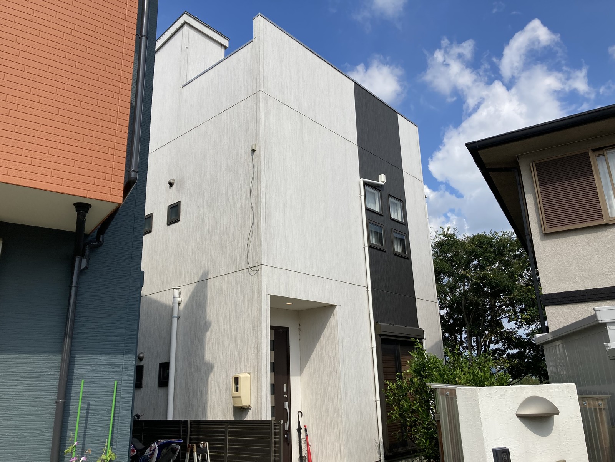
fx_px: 497
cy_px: 231
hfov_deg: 63.4
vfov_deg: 49.7
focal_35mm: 28
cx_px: 308
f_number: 1.8
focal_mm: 3.99
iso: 20
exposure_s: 1/2667
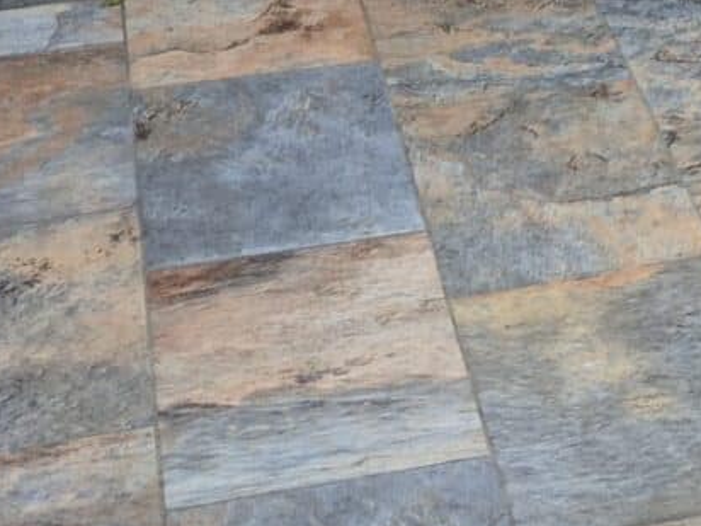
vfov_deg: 9.7
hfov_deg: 11.4
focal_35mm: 143
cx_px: 1698
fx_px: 2896
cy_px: -519
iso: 32
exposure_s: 1/180
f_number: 1.8
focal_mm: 5.4
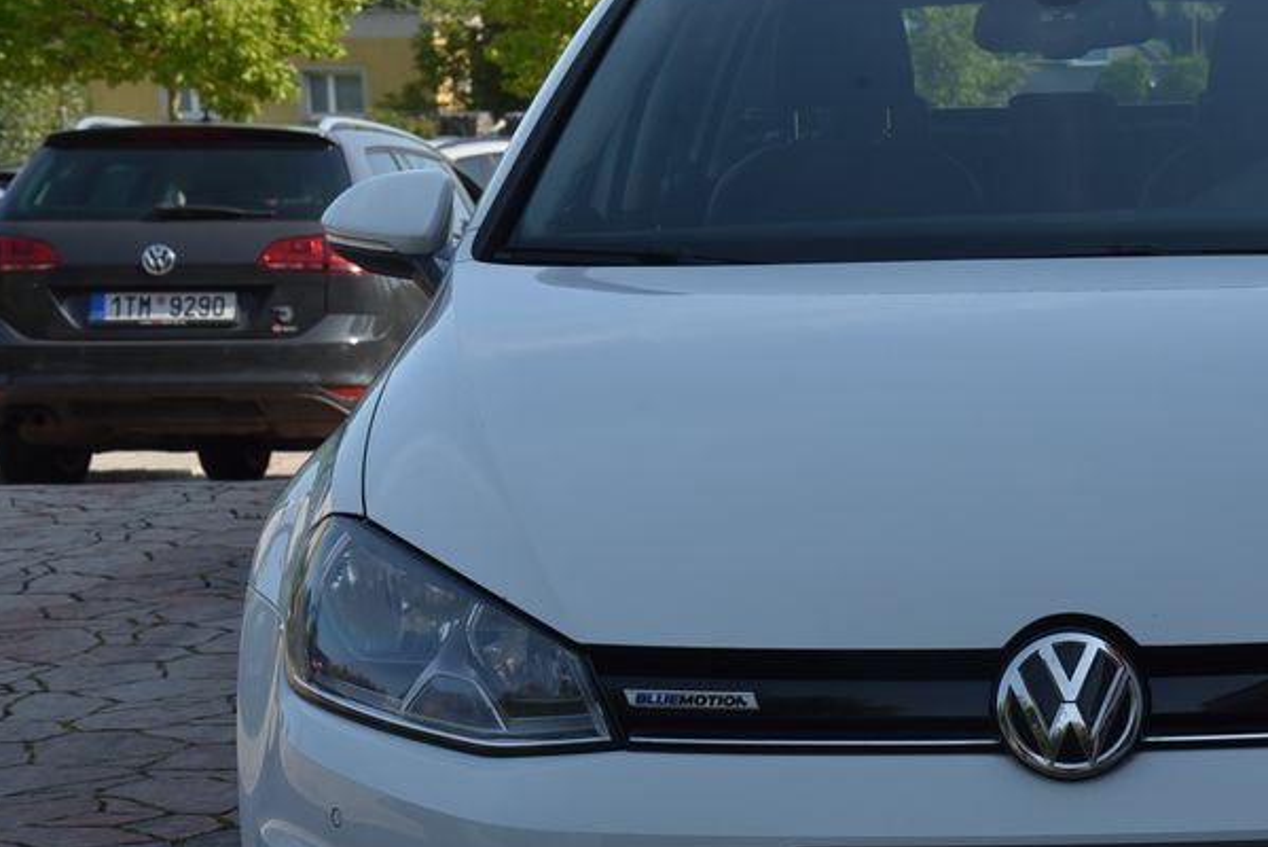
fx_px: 3312
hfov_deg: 21.4
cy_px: 559
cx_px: 1033
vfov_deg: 14.5
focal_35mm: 94
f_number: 10
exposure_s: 1/400
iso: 500
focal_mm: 55
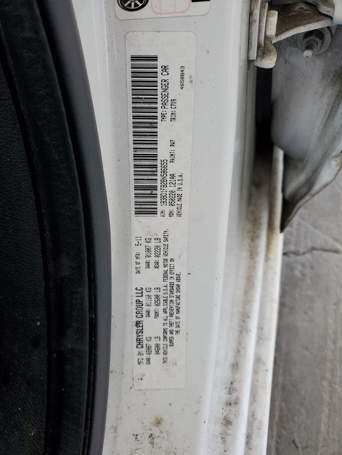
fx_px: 342
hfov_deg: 53.1
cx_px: 171
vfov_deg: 67.3
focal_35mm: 26
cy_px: 228
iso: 50
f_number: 1.5
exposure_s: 1/185
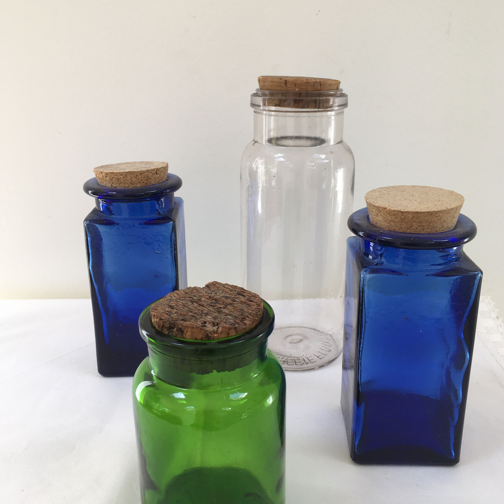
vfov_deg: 47.2
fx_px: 577
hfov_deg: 47.2
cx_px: 254
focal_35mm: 35
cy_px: 256
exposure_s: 1/100
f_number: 2.2
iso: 25
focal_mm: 4.15
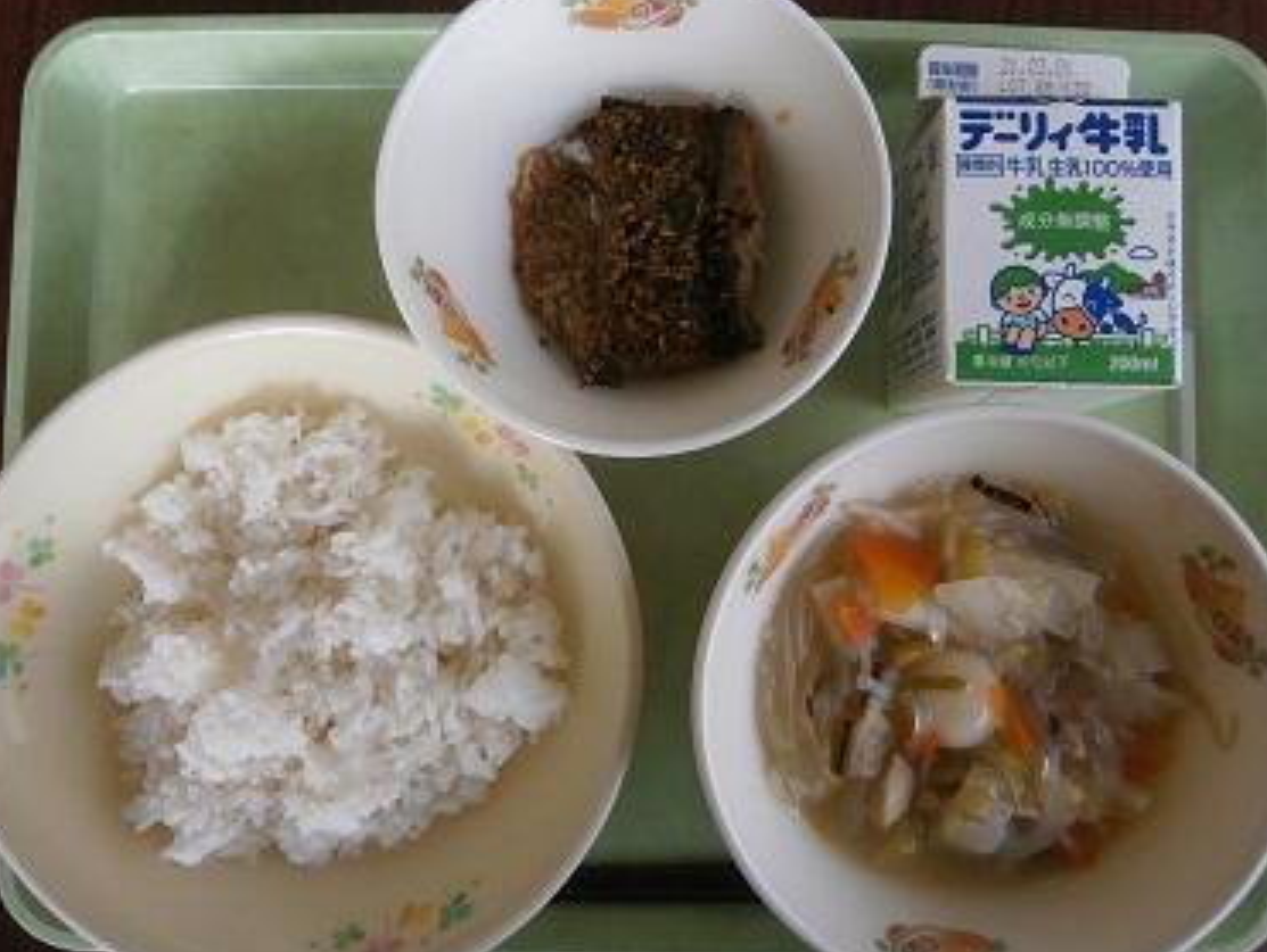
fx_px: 1026
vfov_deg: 49.8
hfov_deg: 63.4
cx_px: 639
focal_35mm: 28
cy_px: 491
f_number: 2.8
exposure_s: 1/60
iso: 80
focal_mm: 4.7
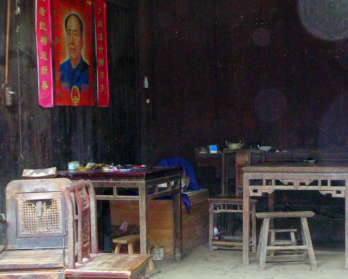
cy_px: 140
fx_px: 670
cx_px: 200
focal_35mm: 65
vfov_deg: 23.5
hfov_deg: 29.1
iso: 200
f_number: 3.5
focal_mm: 7.7
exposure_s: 1/60.1
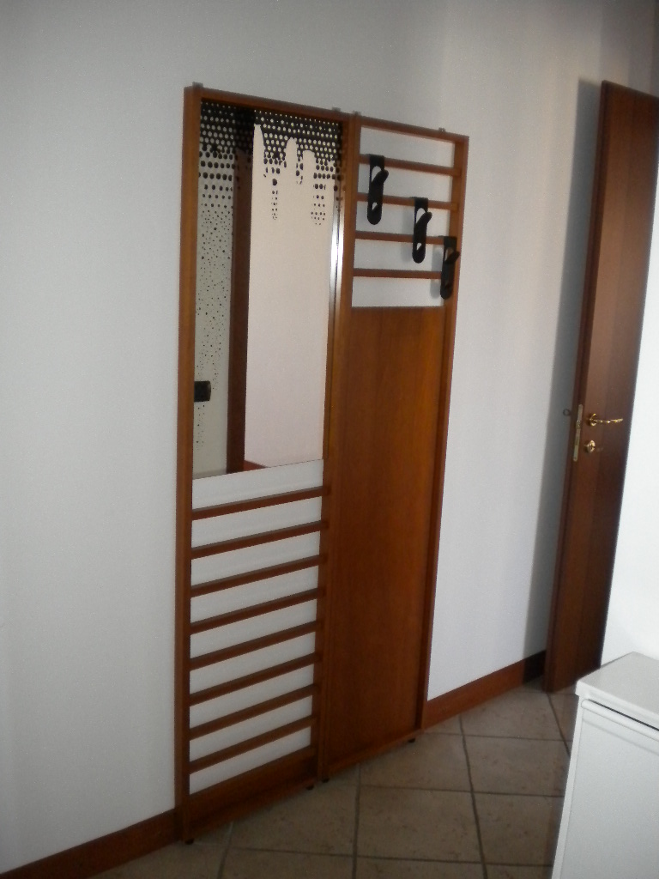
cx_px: 330
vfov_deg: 52.6
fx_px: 888
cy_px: 440
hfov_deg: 40.7
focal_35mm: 35
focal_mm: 6.3
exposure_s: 1/30
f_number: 3.1
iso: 400
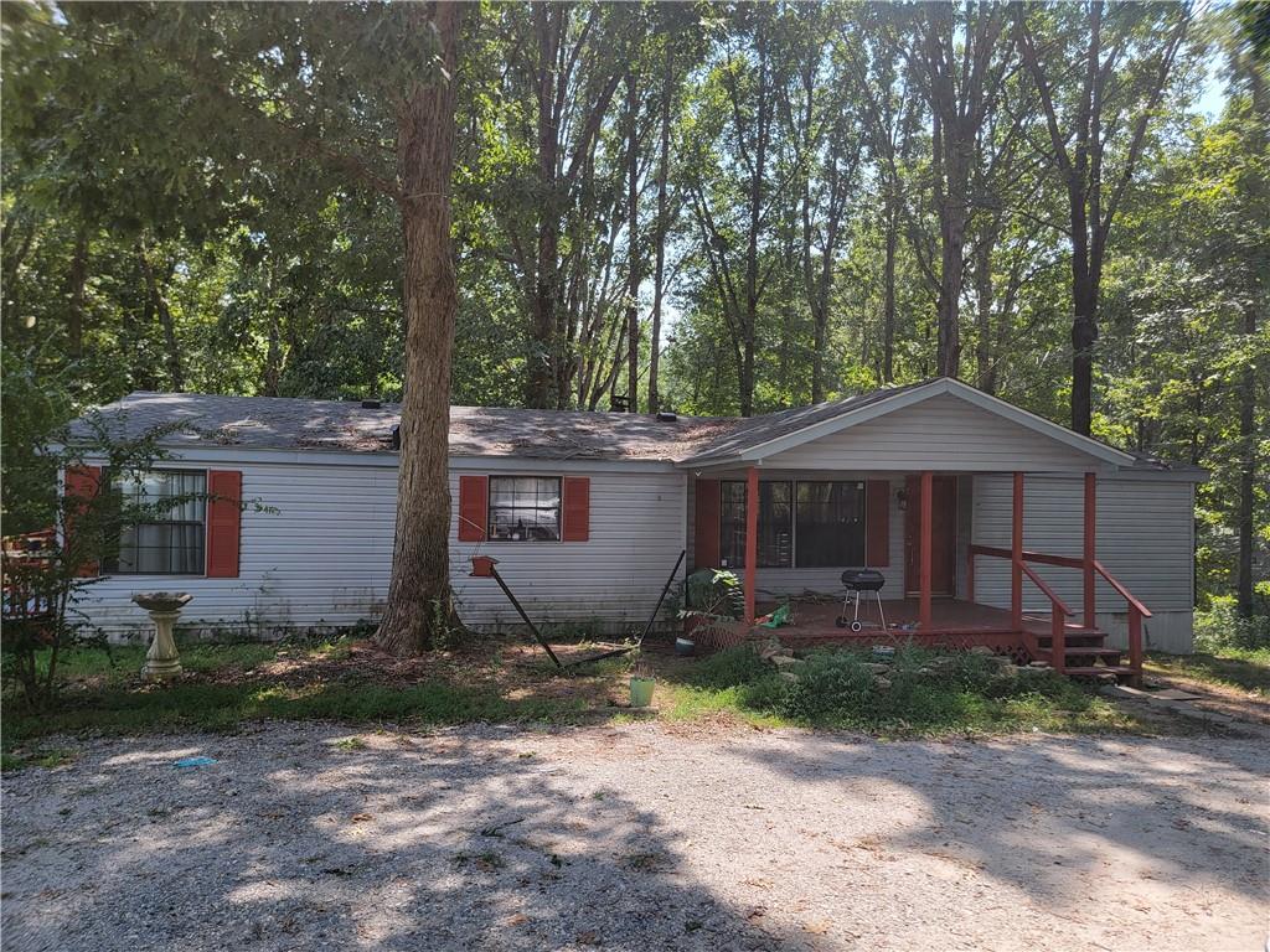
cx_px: 635
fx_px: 881
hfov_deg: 71.6
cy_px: 476
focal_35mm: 24
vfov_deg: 56.8
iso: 16
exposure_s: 1/215
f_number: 1.8
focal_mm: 6.7
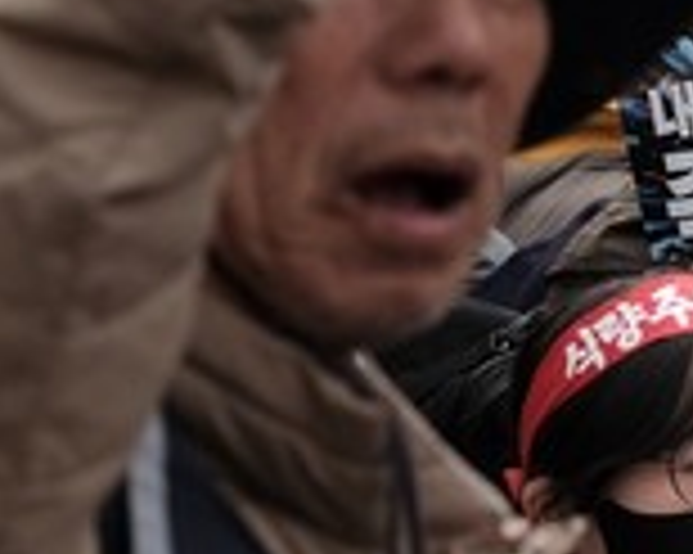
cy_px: -126
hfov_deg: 3.9
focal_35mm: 493
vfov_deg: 3.1
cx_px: 288
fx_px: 10105
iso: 800
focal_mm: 90
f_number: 9
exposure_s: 1/400
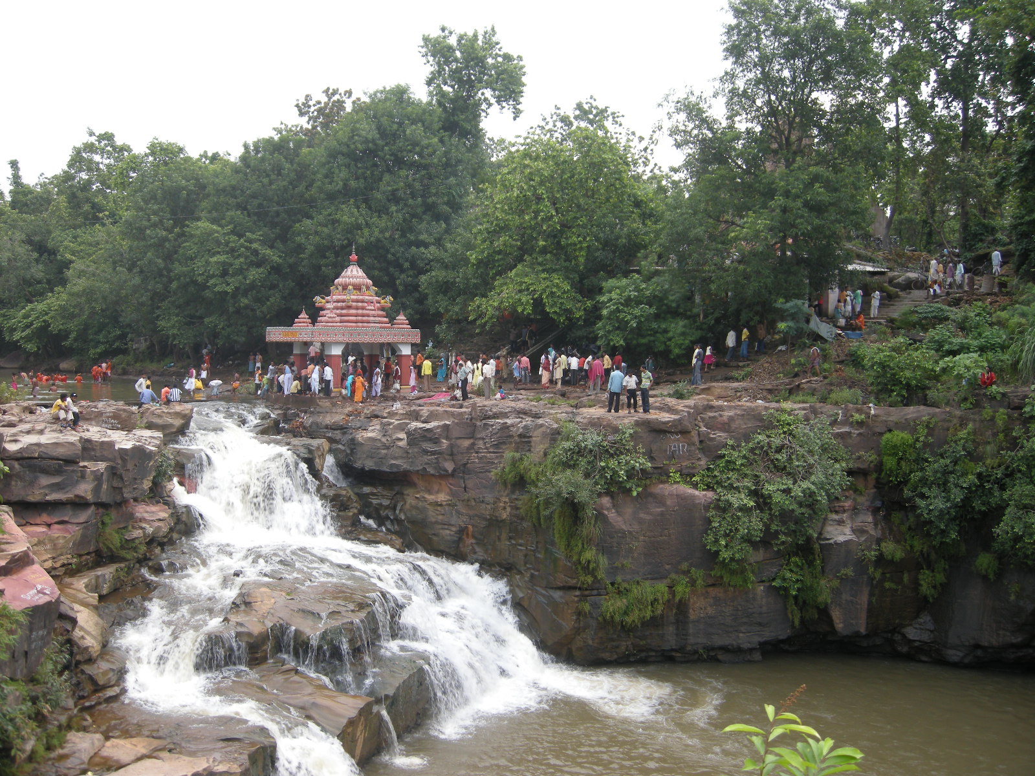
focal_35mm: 35
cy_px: 388
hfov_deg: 52.6
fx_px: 1046
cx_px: 518
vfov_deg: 40.7
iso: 64
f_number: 3
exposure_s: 1/63.4
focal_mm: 7.5
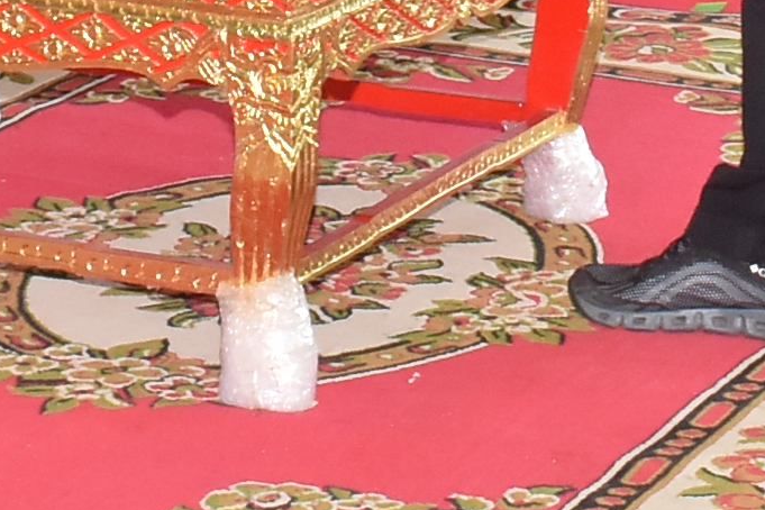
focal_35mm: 218
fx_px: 4632
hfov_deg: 9.4
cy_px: -856
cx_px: 417
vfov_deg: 6.0
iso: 640
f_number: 7.1
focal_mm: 22
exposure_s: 1/80
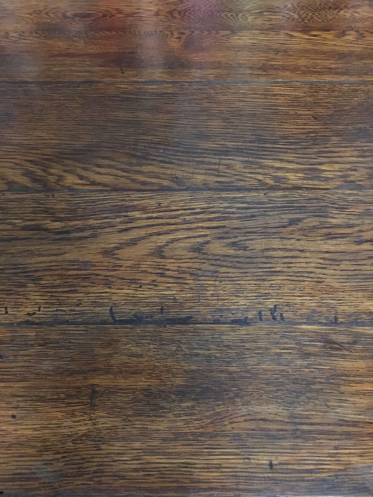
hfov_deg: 48.2
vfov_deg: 61.7
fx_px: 417
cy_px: 248
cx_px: 186
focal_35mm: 29
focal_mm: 4.15
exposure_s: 1/17
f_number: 2.2
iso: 800
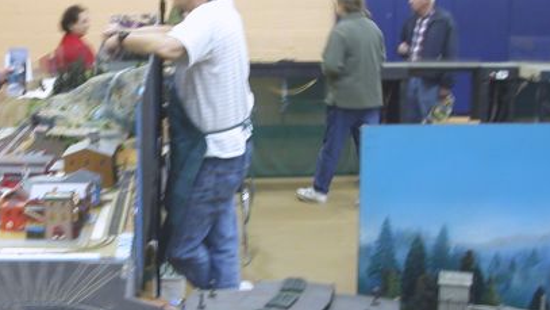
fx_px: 1006
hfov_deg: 30.2
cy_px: 215
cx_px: 159
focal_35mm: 69
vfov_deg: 17.4
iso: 100
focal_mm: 6.6
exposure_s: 1/12.6
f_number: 2.9
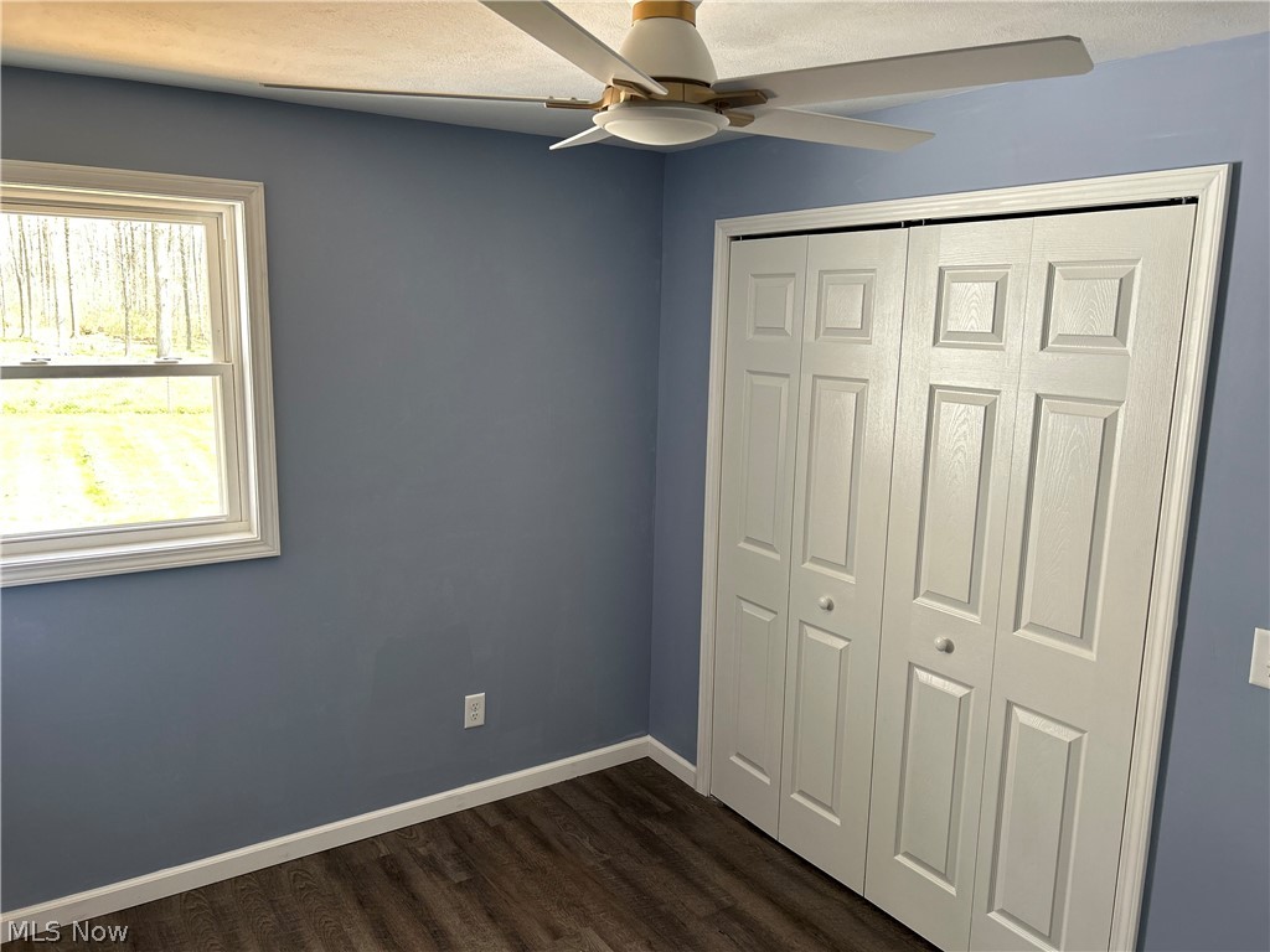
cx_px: 635
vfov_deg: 53.1
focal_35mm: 26
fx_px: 954
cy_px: 476
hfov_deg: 67.3
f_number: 1.5
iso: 80
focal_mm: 5.7
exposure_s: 1/121
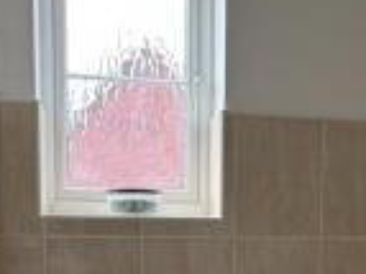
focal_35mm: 57
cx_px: 237
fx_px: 602
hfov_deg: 33.6
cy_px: 280
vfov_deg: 24.3
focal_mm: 2.22
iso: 80
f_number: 2.2
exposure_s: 1/99
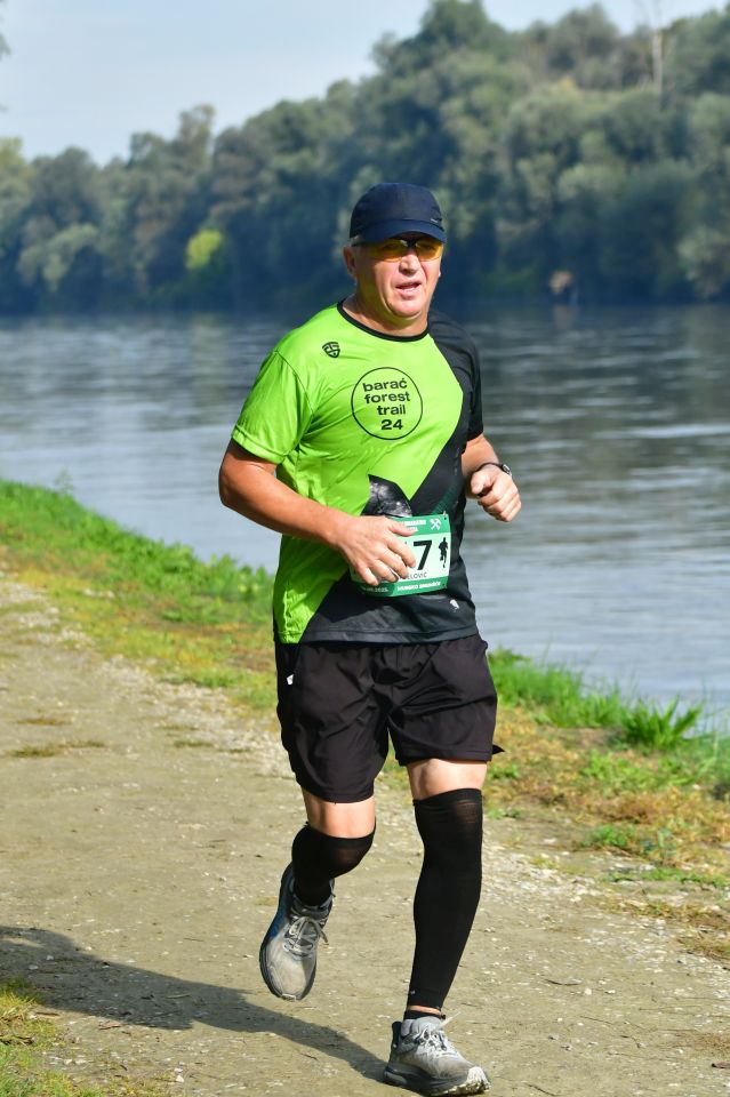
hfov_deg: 13.0
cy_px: 548
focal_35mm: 105
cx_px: 365
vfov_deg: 19.5
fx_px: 3197
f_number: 4.5
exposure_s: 1/5000
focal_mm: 70
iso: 800
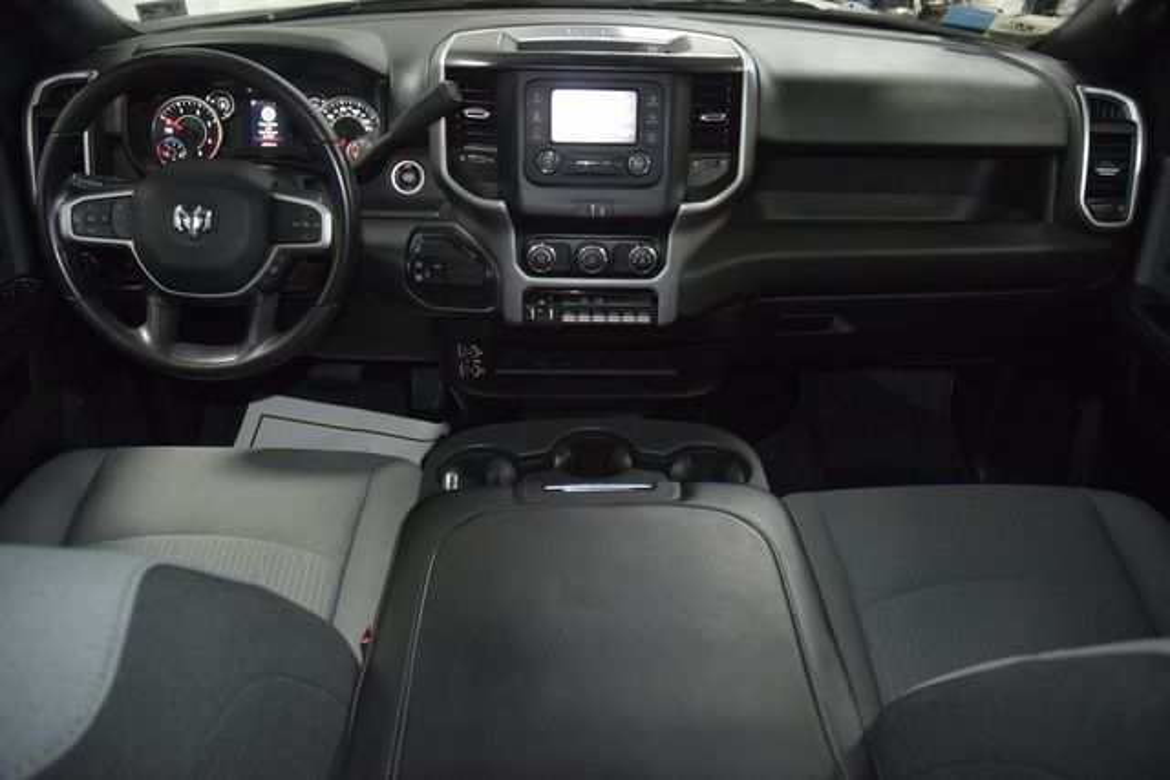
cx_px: 585
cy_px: 390
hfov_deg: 67.4
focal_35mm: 27
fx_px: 878
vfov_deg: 48.0
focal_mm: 18
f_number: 3.5
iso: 1600
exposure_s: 1/50
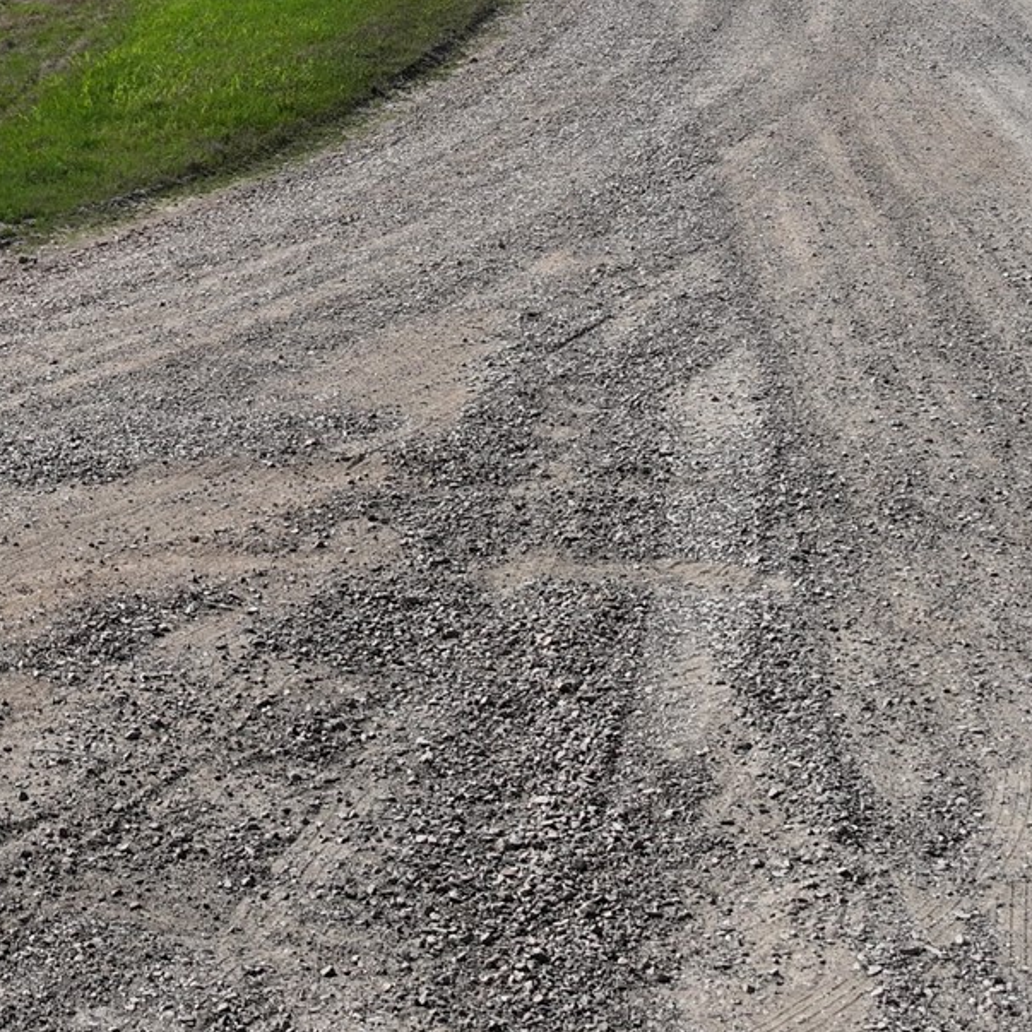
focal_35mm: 72
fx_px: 2429
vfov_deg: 22.7
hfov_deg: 22.0
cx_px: -234
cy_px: -85
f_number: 2.8
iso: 140
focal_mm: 12.29
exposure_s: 1/5000
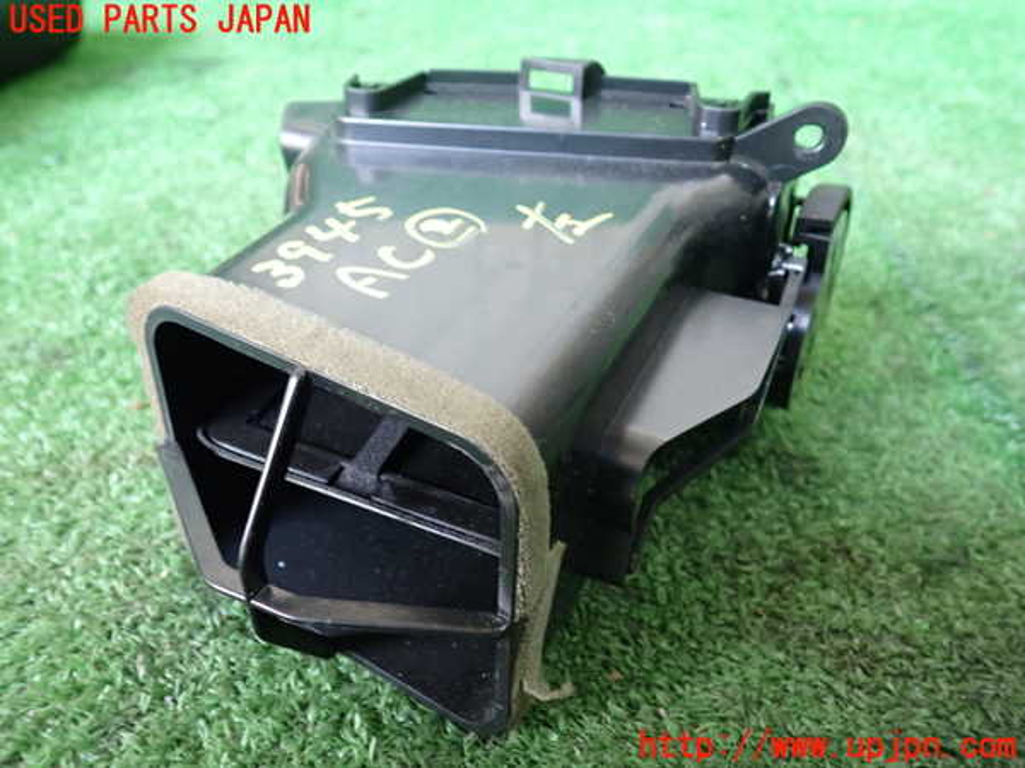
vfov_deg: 46.8
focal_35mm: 30
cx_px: 512
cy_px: 384
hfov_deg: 60.0
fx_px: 888
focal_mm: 5.4
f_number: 2.3
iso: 400
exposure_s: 1/30
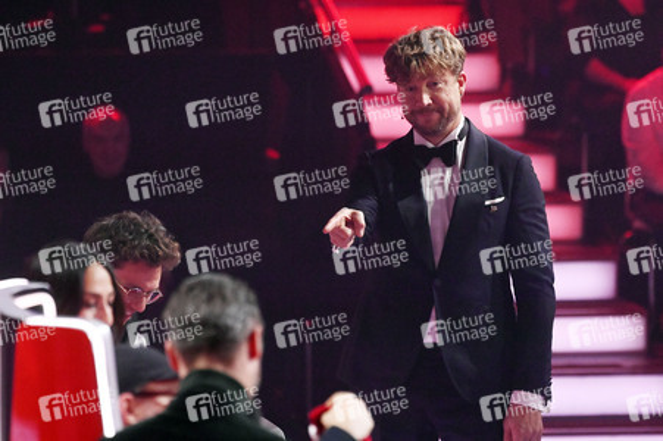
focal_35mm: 320
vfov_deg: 4.3
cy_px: 220
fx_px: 5889
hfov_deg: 6.4
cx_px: 332
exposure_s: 1/250
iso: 16000
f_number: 5.6
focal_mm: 320
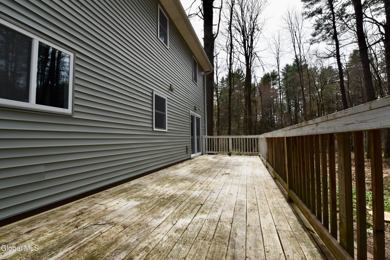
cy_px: 130
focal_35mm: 14
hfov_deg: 104.2
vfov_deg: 81.3
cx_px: 195
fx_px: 152
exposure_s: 1/800
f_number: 14
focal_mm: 14
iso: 800
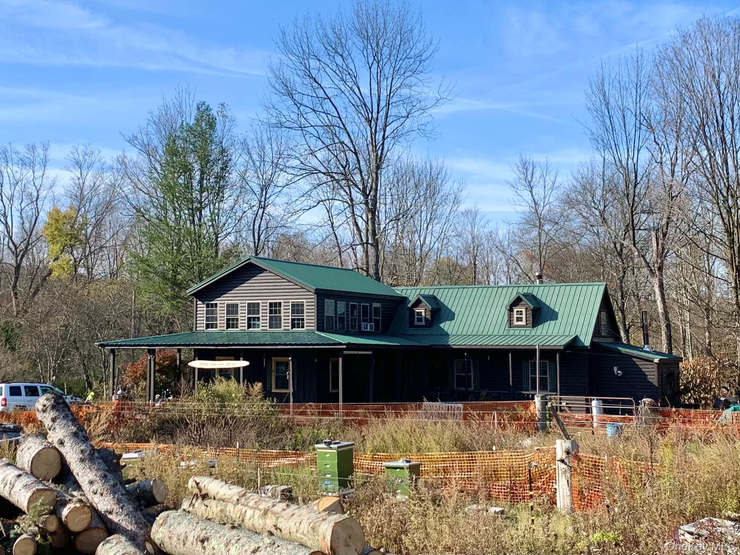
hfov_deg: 67.3
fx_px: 556
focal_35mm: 26
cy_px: 278
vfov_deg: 53.1
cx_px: 370
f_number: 1.8
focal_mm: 4.25
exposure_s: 1/1427
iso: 25
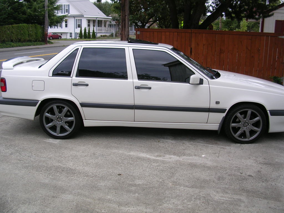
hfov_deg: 49.0
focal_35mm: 38
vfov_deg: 37.7
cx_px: 142
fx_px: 312
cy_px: 106
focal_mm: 5.8
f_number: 2.8
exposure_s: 1/170
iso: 50
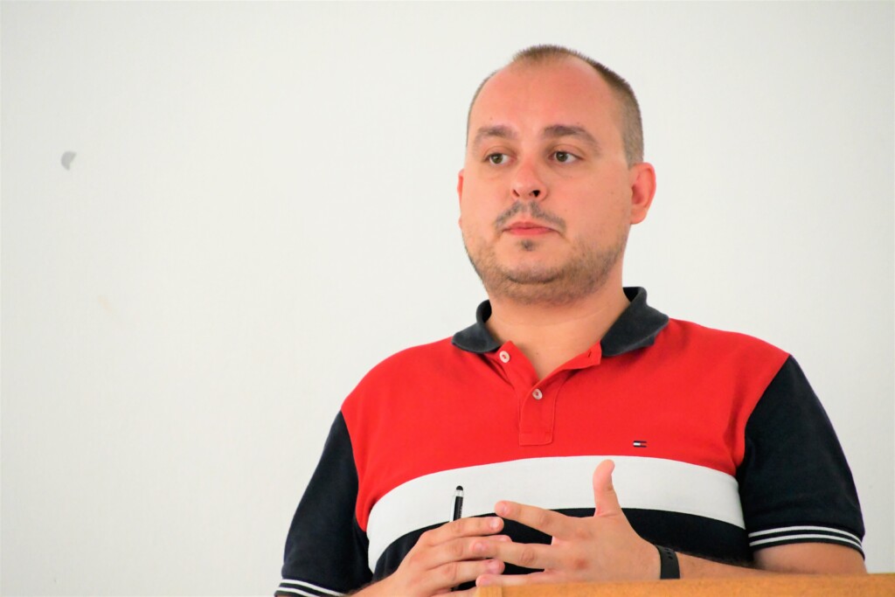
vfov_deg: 3.1
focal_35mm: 450
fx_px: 11188
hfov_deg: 4.6
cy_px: 298
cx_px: 448
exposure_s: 1/640
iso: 6400
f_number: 6.3
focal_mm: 300
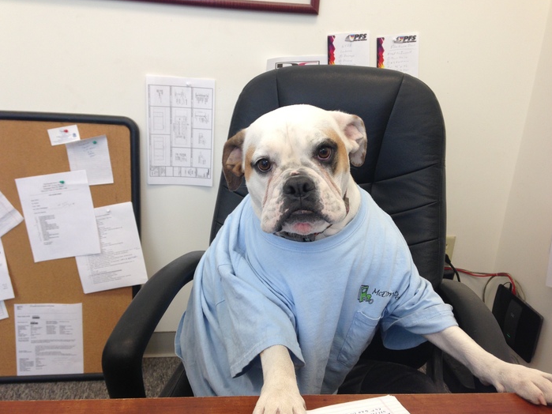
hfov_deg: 54.0
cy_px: 205
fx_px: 542
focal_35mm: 34
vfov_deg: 41.8
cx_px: 270
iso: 64
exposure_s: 1/60
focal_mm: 4.12
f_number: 2.4
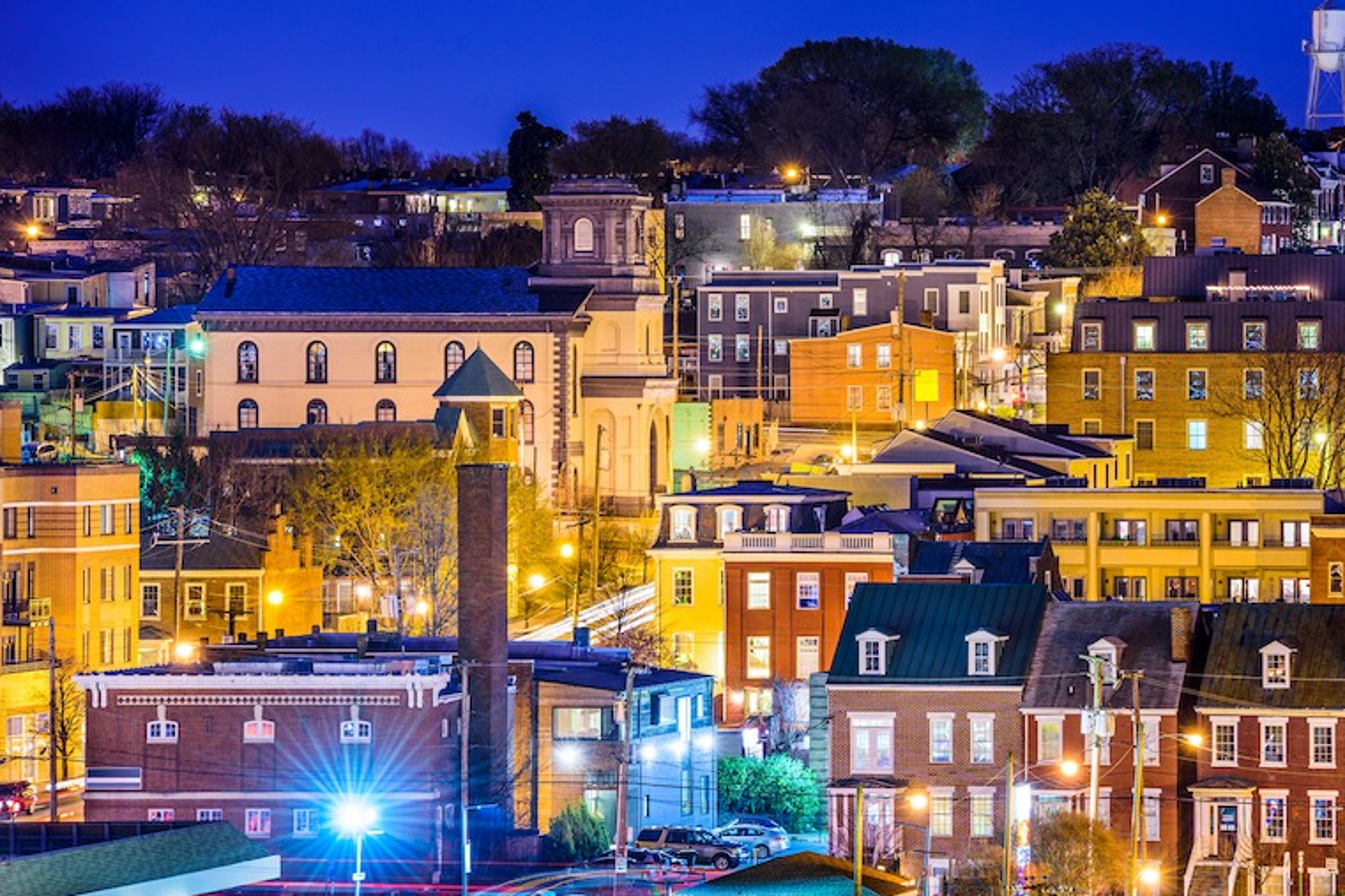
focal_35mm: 249
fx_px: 9300
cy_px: 433
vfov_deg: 5.5
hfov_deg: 8.3
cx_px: 861
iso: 100
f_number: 8
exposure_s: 30
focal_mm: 185
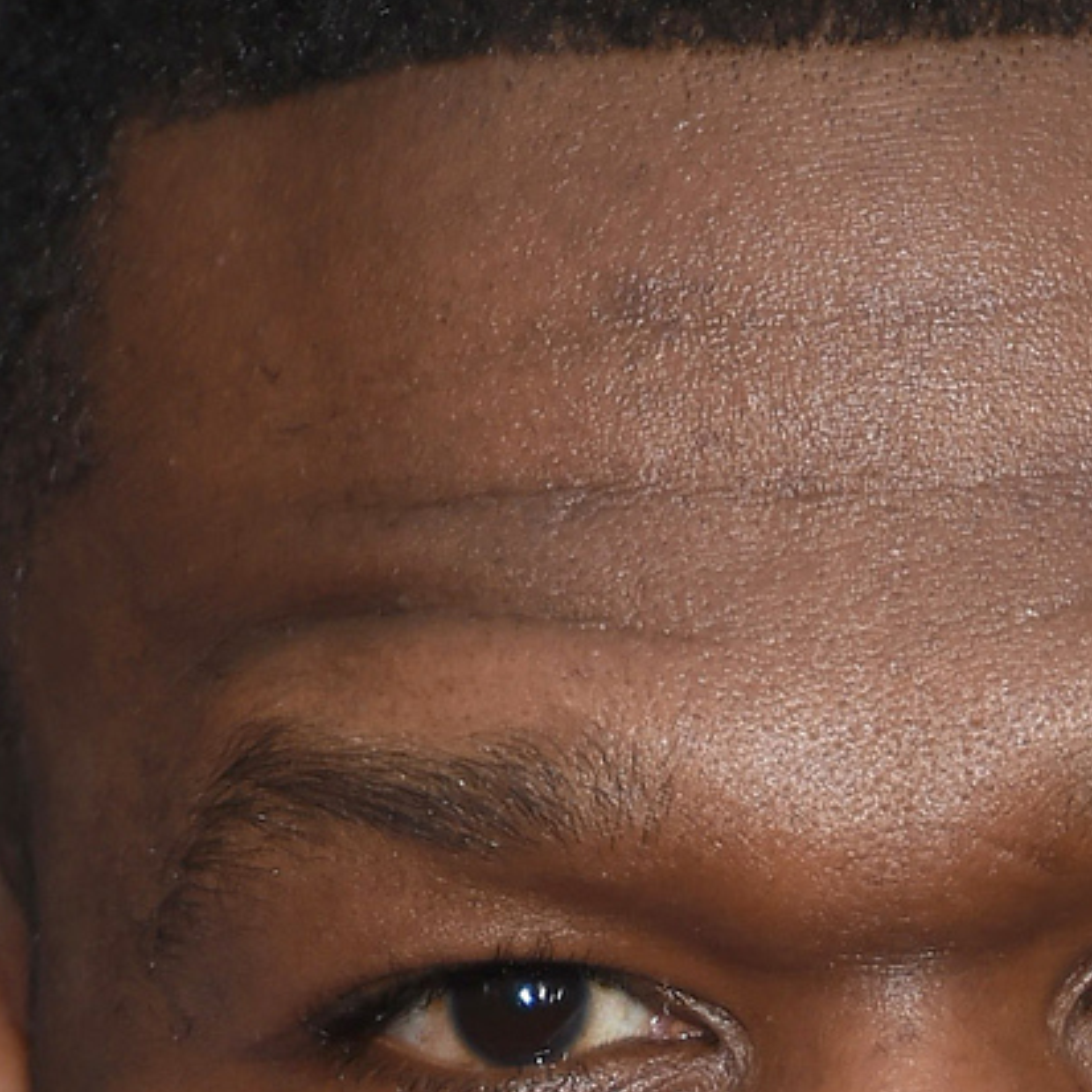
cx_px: 1038
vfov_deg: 1.4
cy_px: 1769
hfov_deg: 1.4
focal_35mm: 1265
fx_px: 45148
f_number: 5.6
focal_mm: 300
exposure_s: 1/160
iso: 640
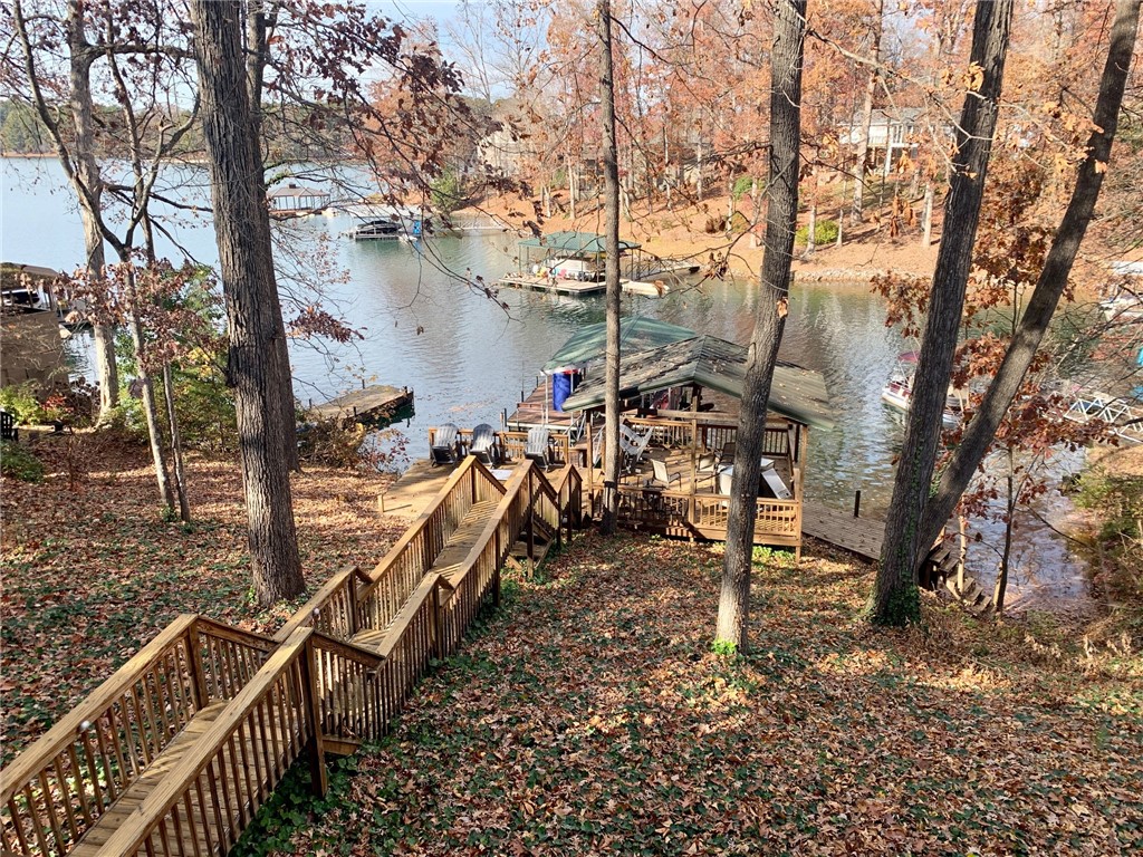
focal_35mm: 26
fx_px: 859
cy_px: 428
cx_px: 572
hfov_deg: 67.3
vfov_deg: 53.1
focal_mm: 4.25
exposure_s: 1/601
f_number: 1.8
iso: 25
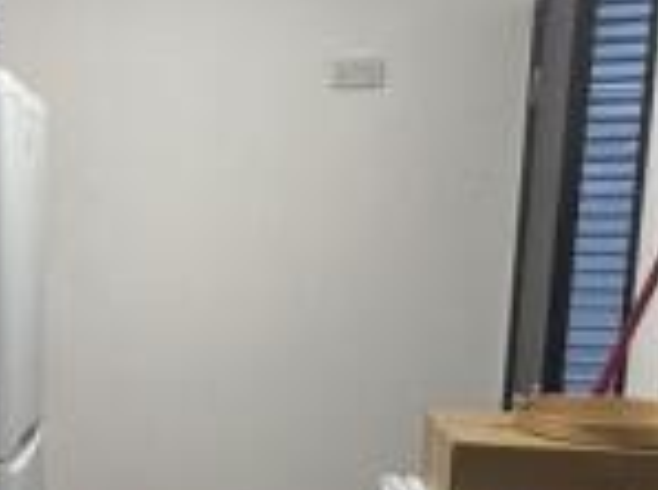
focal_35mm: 51
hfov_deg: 31.7
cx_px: -121
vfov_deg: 27.9
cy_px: 391
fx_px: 967
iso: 200
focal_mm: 1.57
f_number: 1.8
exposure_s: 1/50
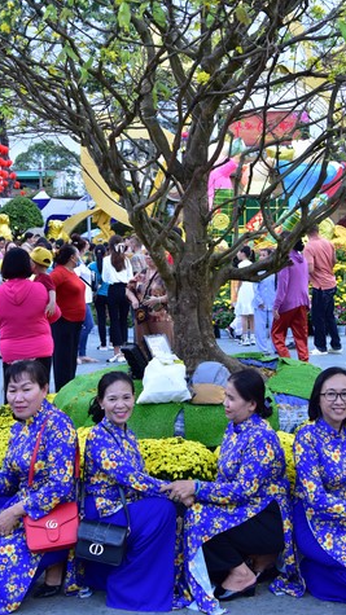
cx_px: 159
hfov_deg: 19.1
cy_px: 229
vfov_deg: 33.2
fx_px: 1028
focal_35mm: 63
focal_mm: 44
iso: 320
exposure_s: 1/125
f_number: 5.6
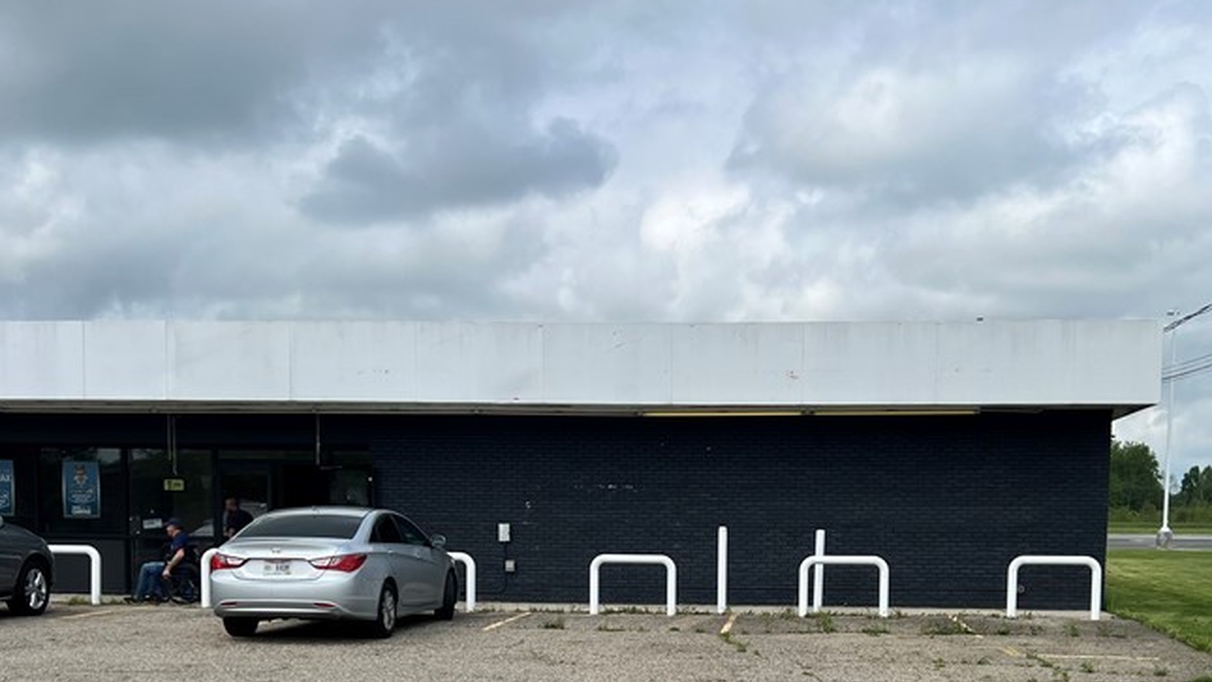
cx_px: 673
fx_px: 1446
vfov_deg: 25.3
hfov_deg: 45.4
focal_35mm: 45
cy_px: 671
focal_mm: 5.7
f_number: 1.5
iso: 50
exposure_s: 1/5319
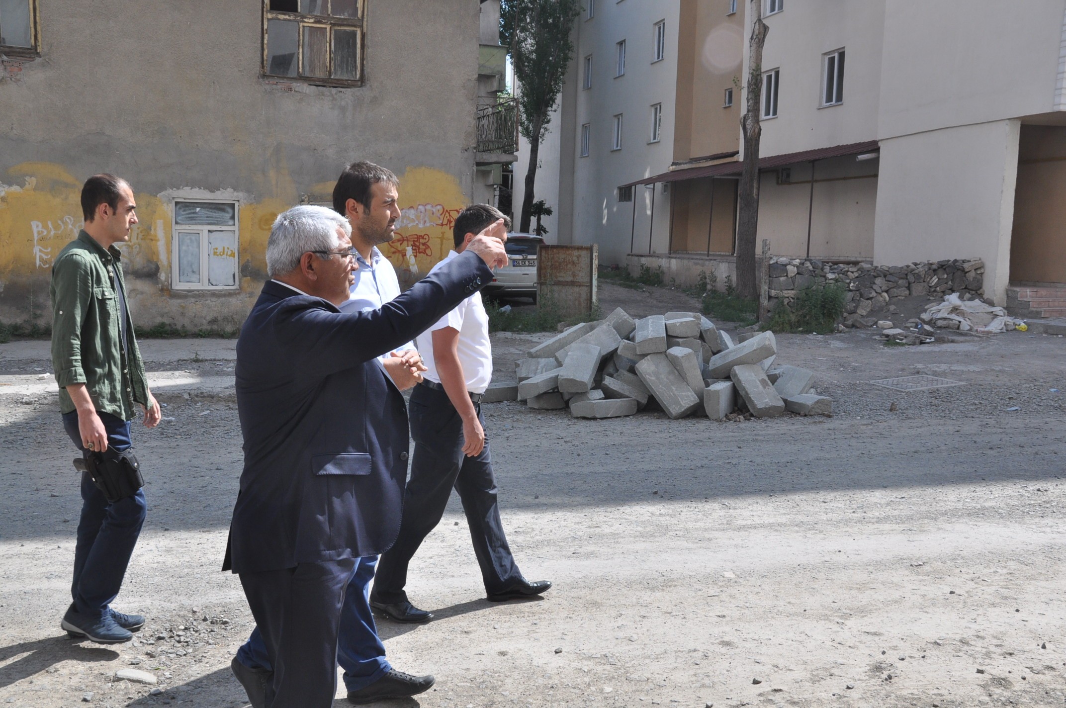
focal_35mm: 38
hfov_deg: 51.3
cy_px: 354
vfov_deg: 35.4
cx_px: 533
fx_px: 1109
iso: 400
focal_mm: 25
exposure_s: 1/400
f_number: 10
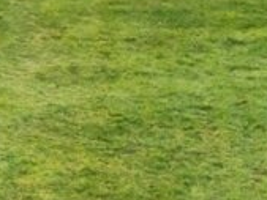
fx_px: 1567
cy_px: -110
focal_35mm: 203
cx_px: -782
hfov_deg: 7.3
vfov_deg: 7.2
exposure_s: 1/125
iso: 800
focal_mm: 17
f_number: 9
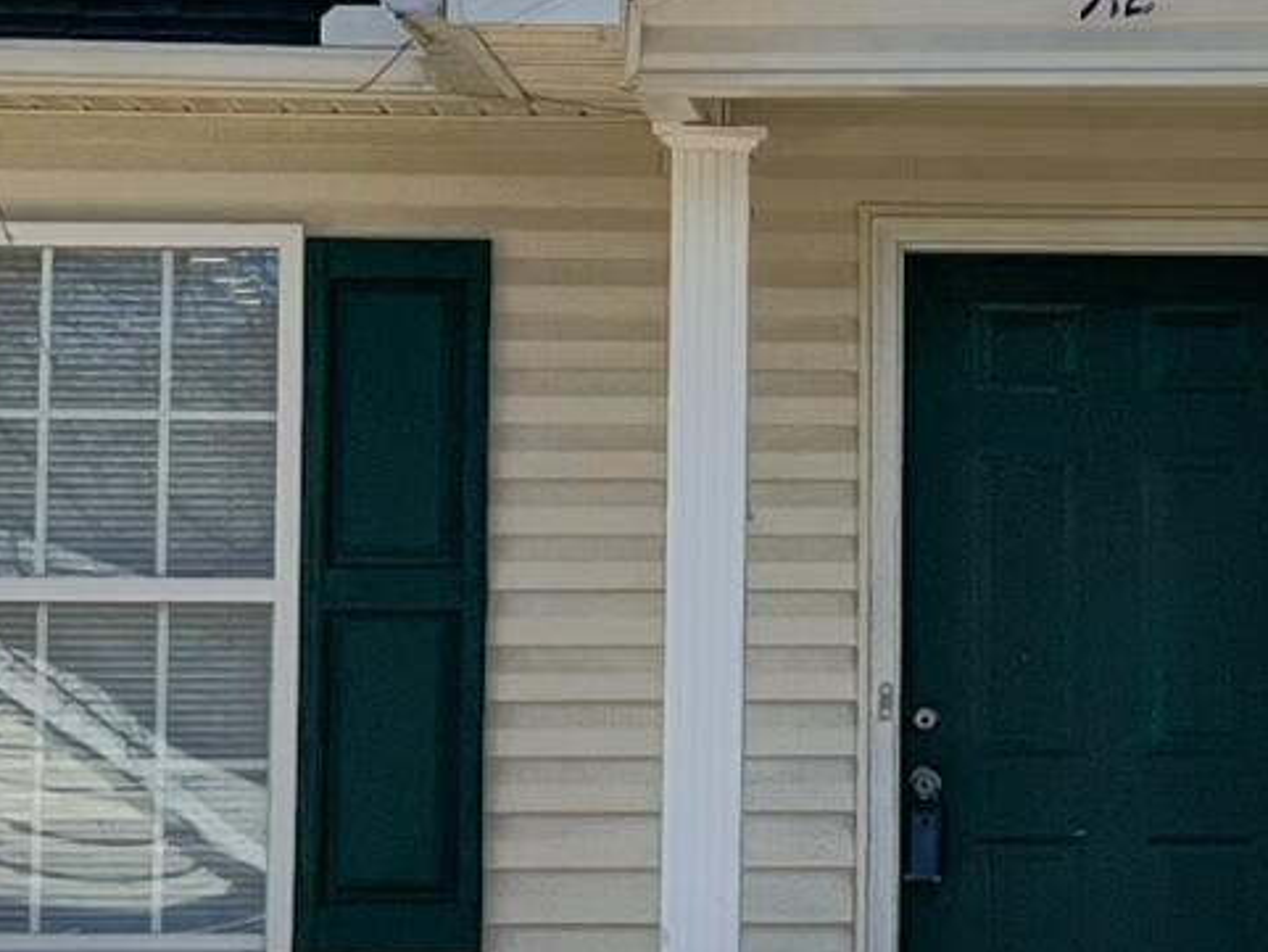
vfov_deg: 9.2
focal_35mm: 162
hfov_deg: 12.0
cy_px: 509
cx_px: 1310
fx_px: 5936
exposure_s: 1/4115
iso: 50
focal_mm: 5.7
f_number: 1.5
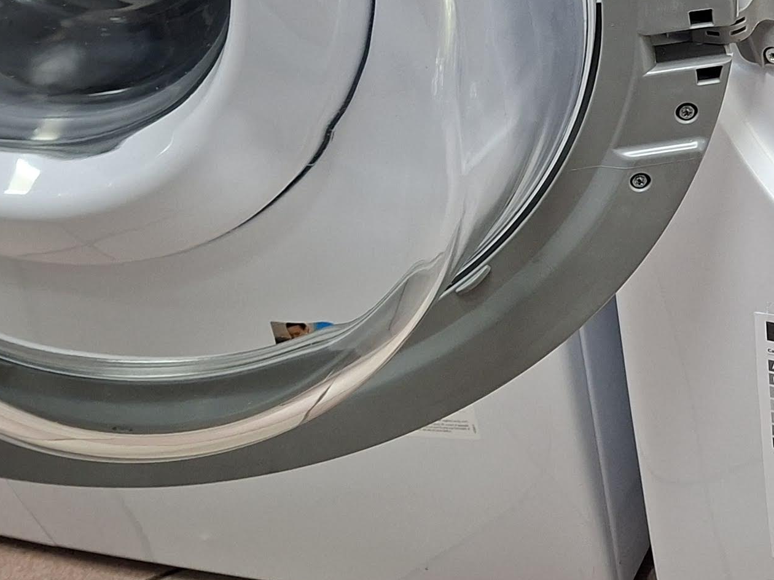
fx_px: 1632
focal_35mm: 73
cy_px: -35
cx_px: 936
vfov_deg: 19.4
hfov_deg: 24.2
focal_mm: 5.54
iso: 320
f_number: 1.8
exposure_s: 1/50
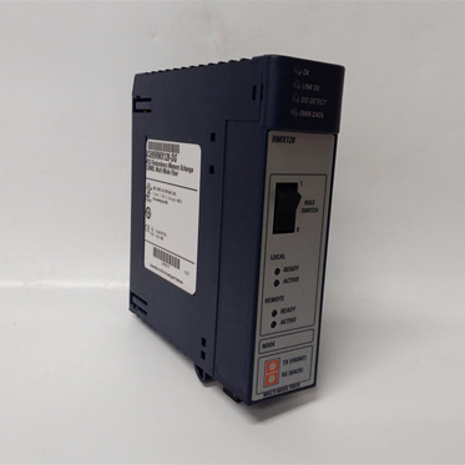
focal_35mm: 32
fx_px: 486
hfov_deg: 51.0
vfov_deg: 51.1
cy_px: 232
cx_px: 258
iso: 188
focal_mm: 3.79
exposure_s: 1/33
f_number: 2
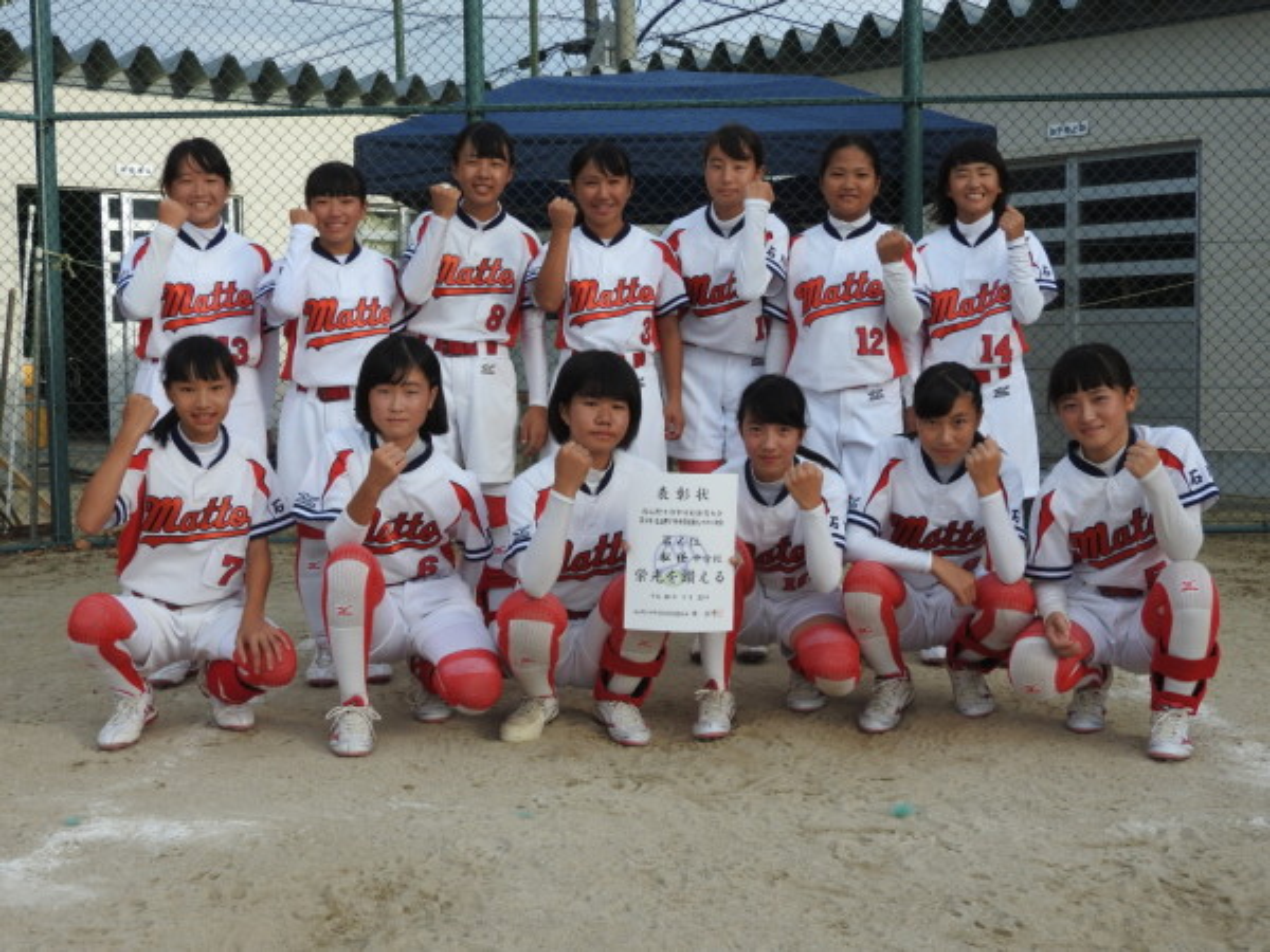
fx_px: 1651
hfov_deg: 42.1
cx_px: 635
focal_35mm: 45
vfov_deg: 32.2
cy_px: 476
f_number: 4
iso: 100
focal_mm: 8.1
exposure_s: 1/400
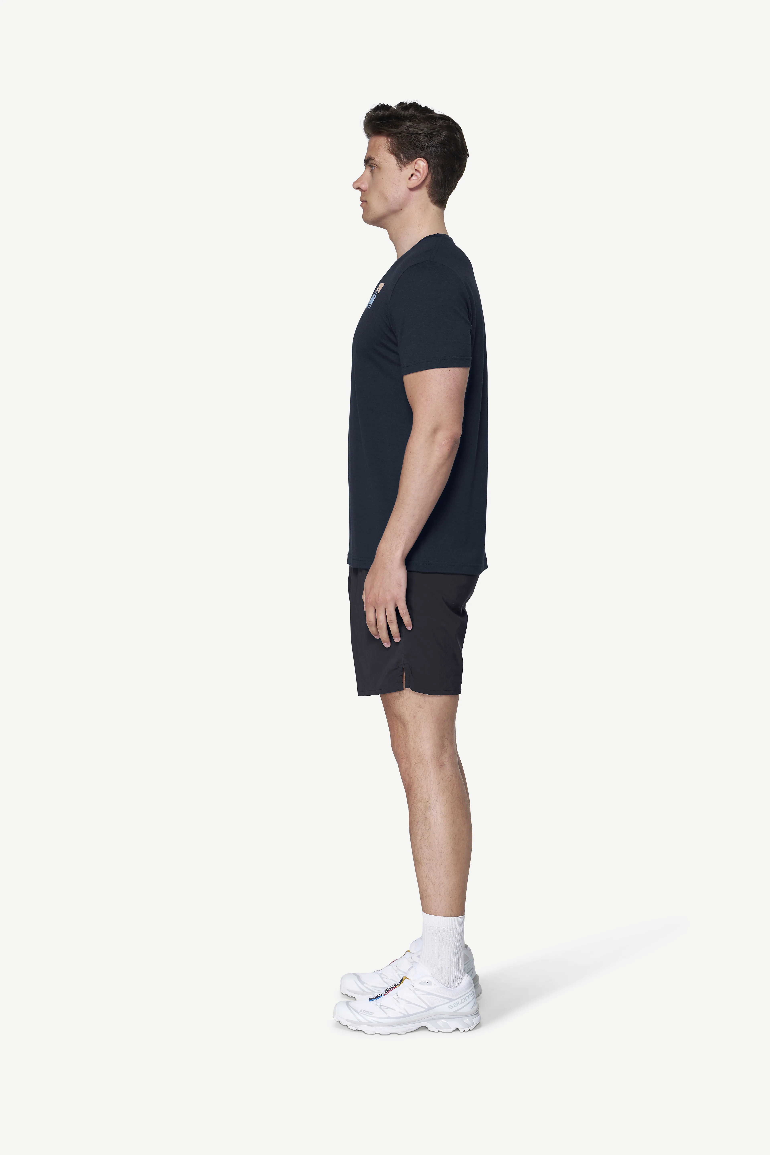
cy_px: 578
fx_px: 2246
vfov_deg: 28.8
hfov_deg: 19.5
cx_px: 385
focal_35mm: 70
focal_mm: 70
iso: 100
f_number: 5.6
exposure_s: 1/50
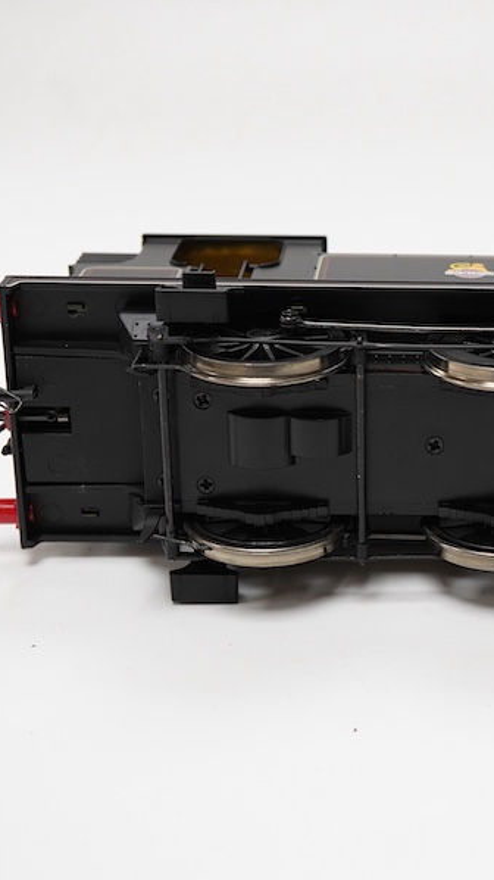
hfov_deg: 16.7
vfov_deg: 29.8
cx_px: 459
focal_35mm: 71
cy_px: 440
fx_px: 1655
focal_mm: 30
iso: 1250
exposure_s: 1/125
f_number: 9
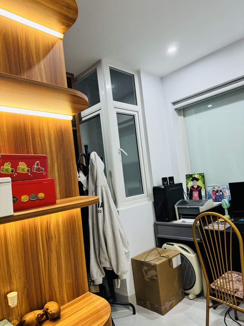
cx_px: 122
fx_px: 226
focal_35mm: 24
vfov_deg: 71.6
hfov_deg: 56.8
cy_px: 163
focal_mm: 6.76
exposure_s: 1/115
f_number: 1.78
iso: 200
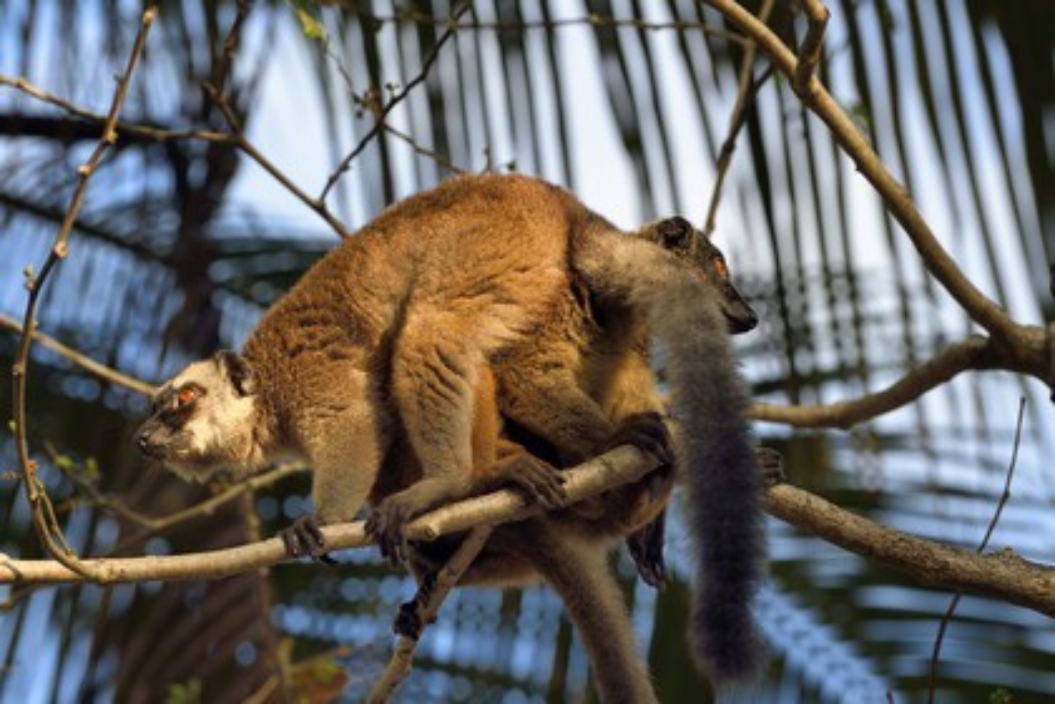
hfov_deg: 13.7
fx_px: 4395
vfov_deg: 9.1
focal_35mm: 150
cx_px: 528
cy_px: 352
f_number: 5.6
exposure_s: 1/400
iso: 400
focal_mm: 150
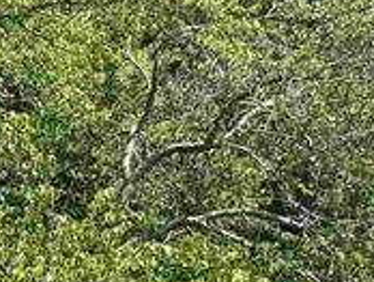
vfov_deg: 9.9
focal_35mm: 141
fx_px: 1526
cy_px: 521
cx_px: -572
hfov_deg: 11.3
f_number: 1.78
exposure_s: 1/1980
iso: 80
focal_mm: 6.76
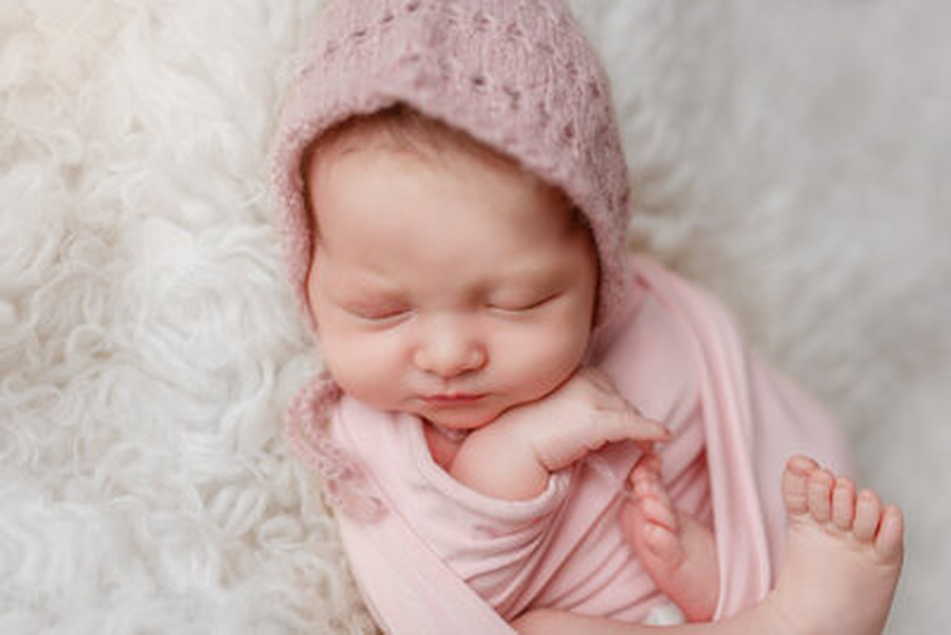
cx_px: 476
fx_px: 925
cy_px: 318
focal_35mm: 35
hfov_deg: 54.4
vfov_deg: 37.9
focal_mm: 35
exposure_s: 1/800
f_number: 2
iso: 500
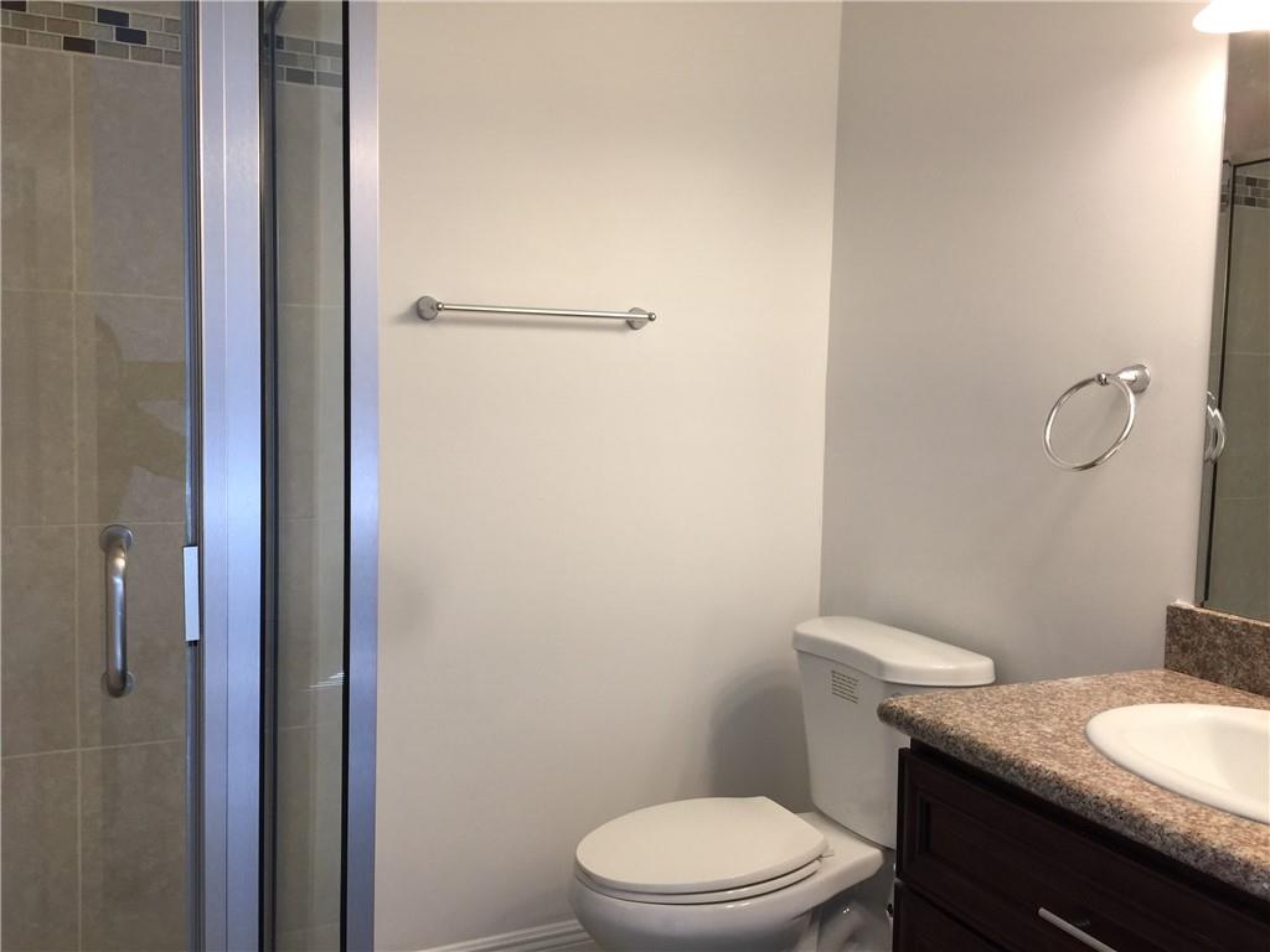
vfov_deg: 48.2
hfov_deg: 61.7
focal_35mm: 29
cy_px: 476
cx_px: 635
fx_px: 1064
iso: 32
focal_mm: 4.15
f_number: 2.2
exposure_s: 1/33
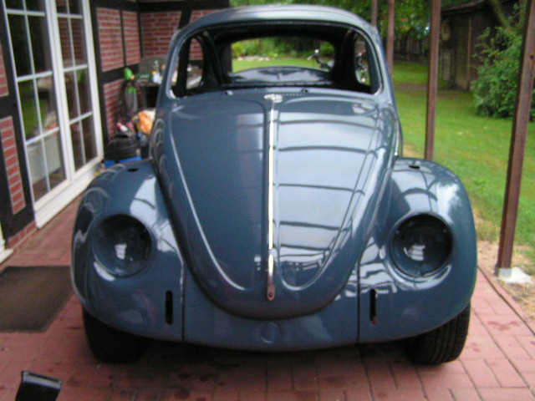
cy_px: 200
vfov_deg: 37.7
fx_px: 587
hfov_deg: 49.0
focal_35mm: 38
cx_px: 268
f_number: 2.8
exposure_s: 1/25
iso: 200
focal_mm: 6.3
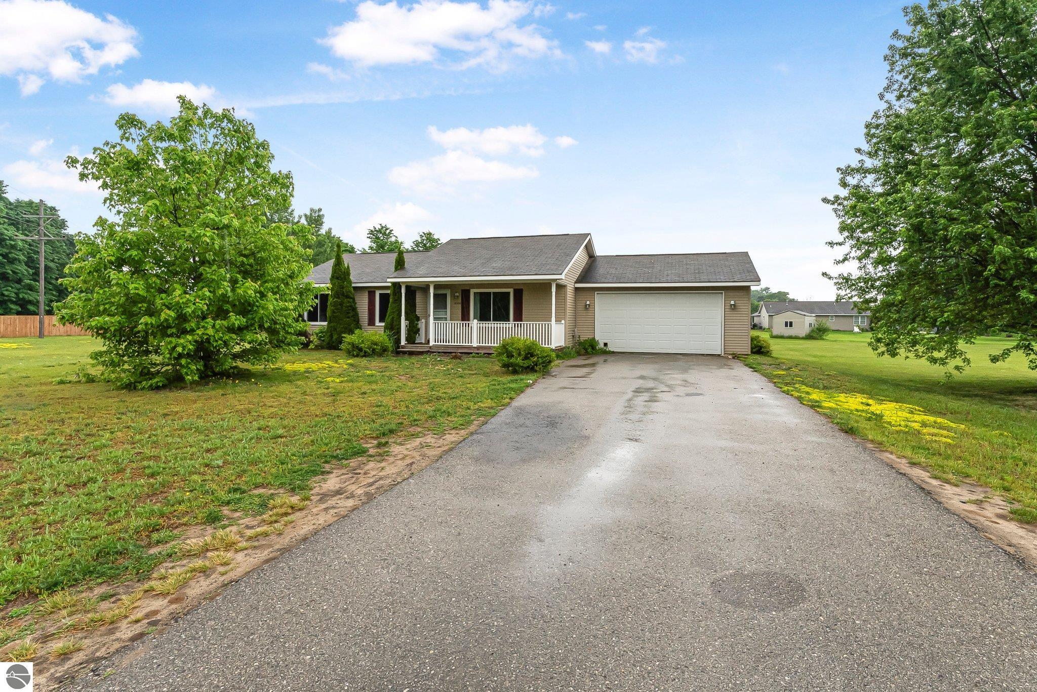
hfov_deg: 93.9
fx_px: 484
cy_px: 346
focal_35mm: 17
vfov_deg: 71.1
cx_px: 518
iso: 640
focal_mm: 16.8
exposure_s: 1/100
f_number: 18
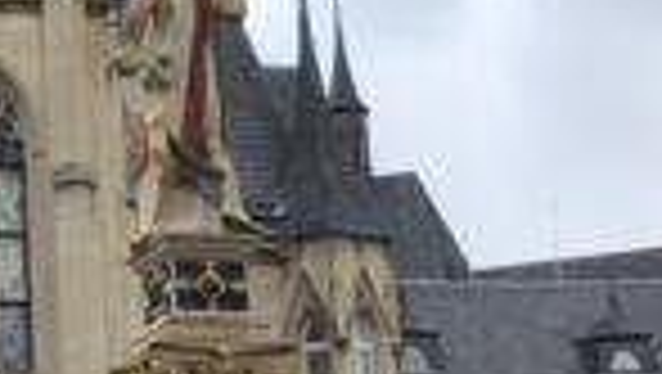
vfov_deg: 9.0
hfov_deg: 14.7
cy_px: 171
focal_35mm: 135
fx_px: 2372
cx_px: -354
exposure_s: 1/356
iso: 25
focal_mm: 3.3
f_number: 2.4
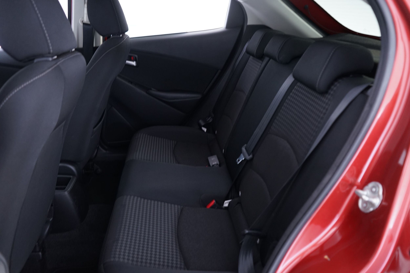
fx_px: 319
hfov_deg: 65.5
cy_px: 136
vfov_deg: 46.4
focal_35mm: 28
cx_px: 205
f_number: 4
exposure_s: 1/6
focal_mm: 28
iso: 1000
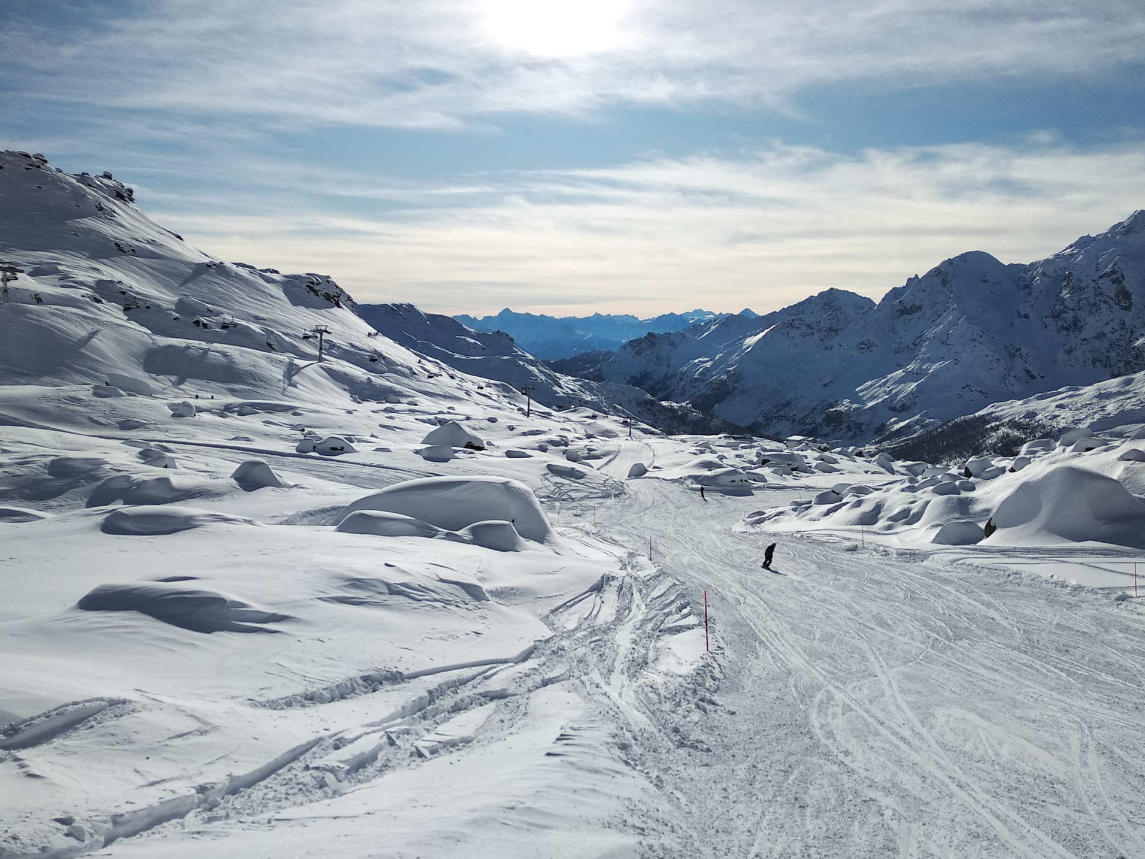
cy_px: 404
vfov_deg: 48.2
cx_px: 577
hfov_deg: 61.7
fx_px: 959
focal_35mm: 29
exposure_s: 1/3899
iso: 100
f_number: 2.2
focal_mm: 3.81
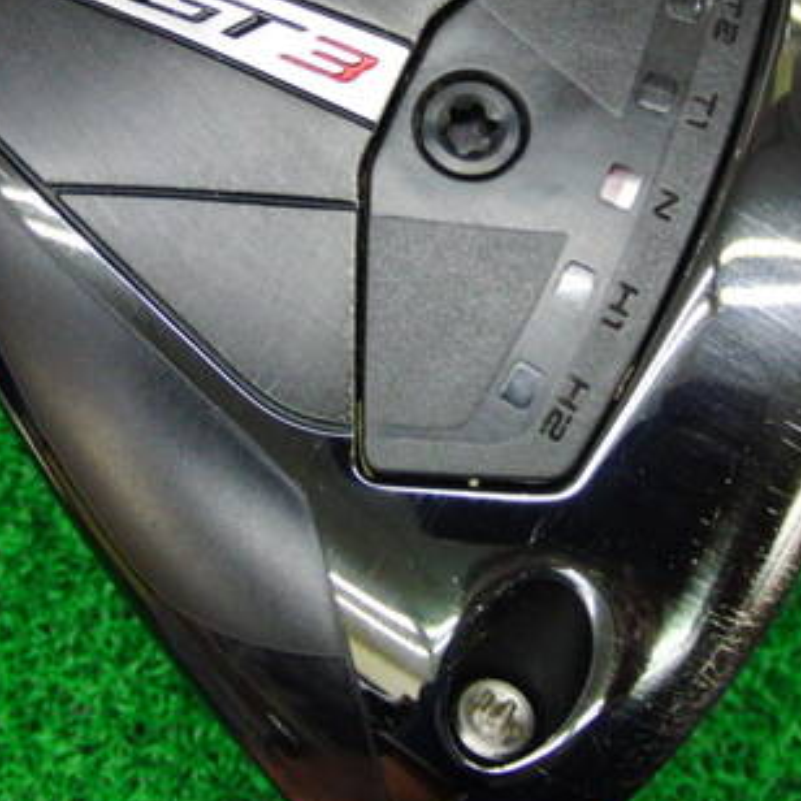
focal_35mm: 68
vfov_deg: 25.1
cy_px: 216
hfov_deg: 25.3
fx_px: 1780
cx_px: 468
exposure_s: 1/40
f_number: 3.6
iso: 400
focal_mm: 6.42
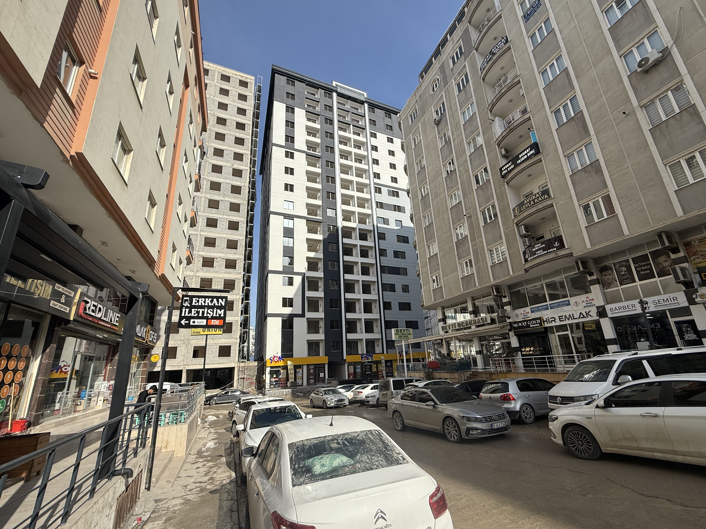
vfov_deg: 81.7
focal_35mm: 15
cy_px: 275
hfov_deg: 98.2
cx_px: 362
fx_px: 306
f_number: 2.2
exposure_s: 1/2841
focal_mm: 2.22
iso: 50
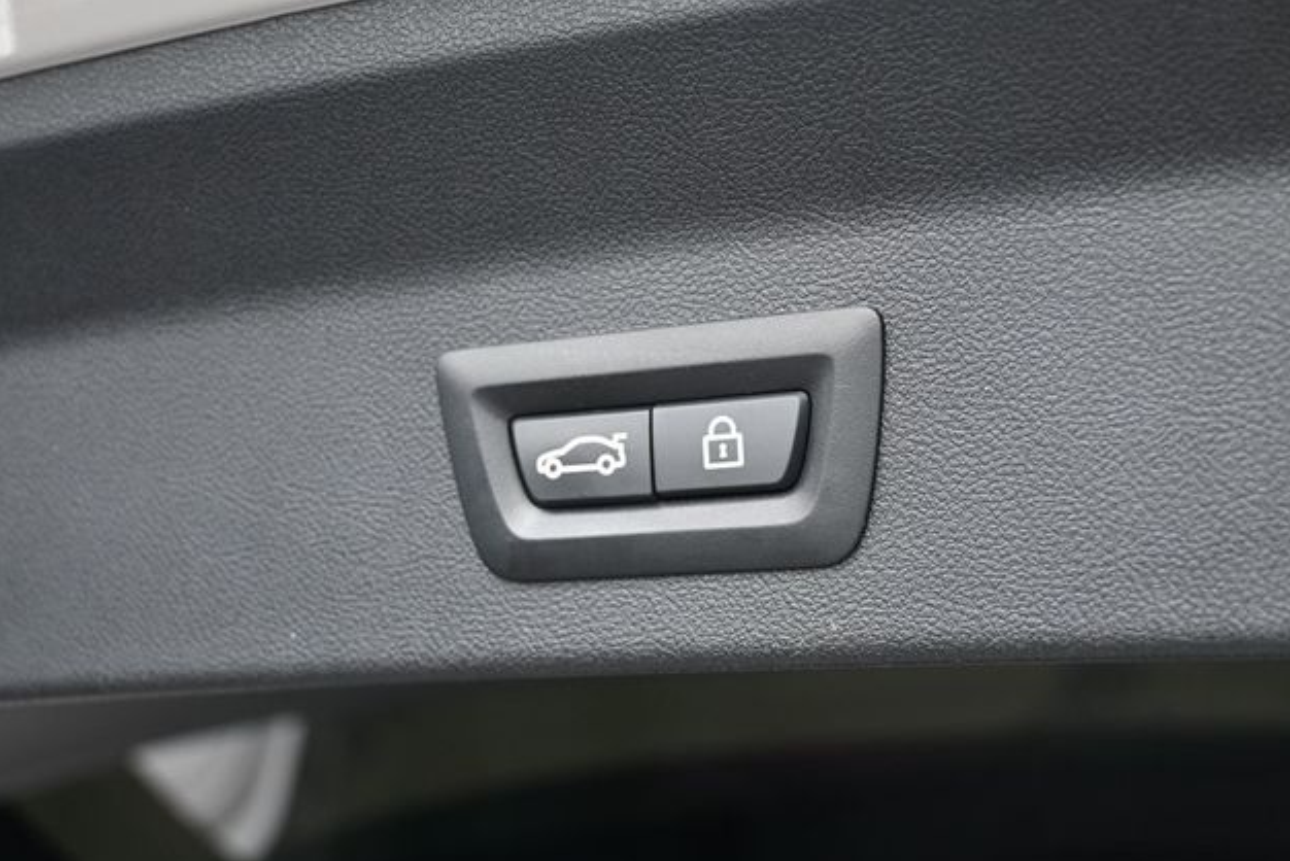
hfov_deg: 40.9
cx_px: 653
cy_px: 437
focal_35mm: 48
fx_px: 1730
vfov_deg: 28.0
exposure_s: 1/200
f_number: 5
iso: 400
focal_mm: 31.5
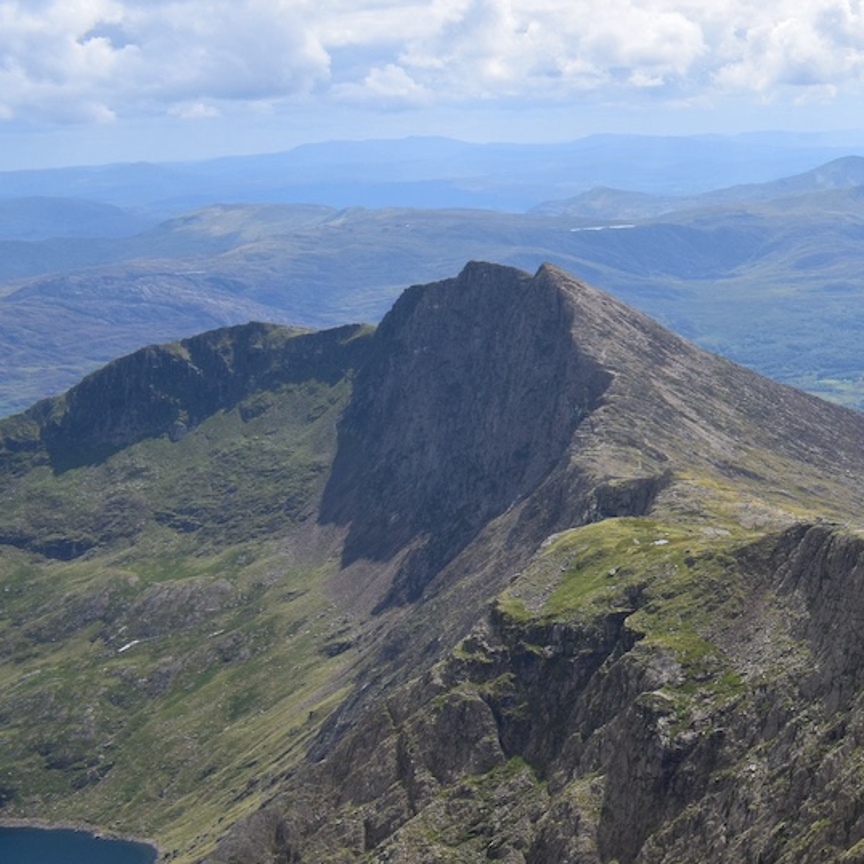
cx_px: 1142
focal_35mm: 64
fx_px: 1807
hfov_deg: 23.5
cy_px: 340
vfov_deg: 26.8
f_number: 11
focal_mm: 18
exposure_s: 1/500
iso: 280
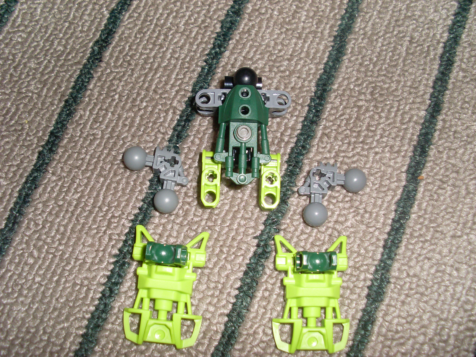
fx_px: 523
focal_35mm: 38
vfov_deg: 37.7
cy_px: 178
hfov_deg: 49.0
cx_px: 238
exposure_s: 1/45
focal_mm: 6.3
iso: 100
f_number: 7.7
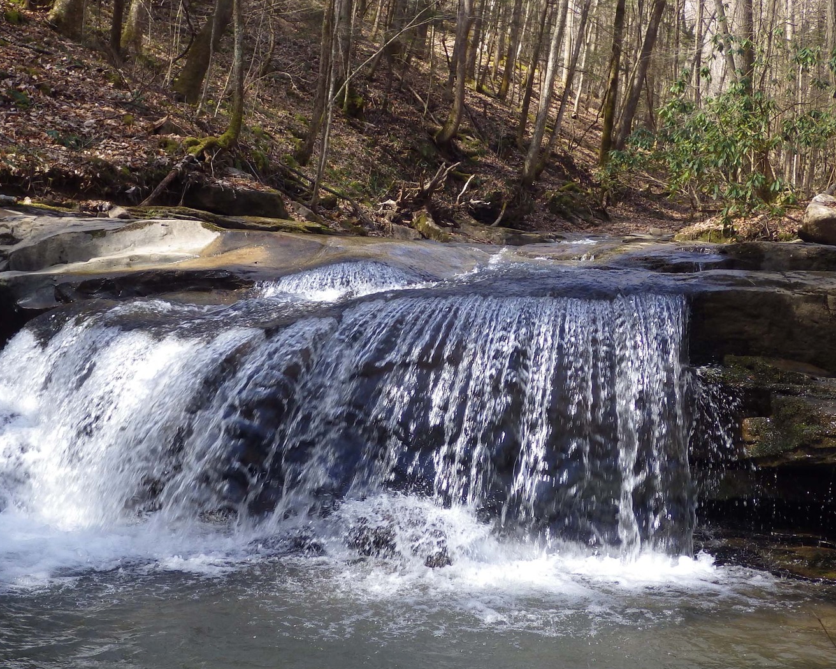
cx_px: 354
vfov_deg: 24.9
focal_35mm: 61
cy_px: 401
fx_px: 1510
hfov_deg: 30.9
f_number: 3.8
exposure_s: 1/160
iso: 125
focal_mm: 7.3
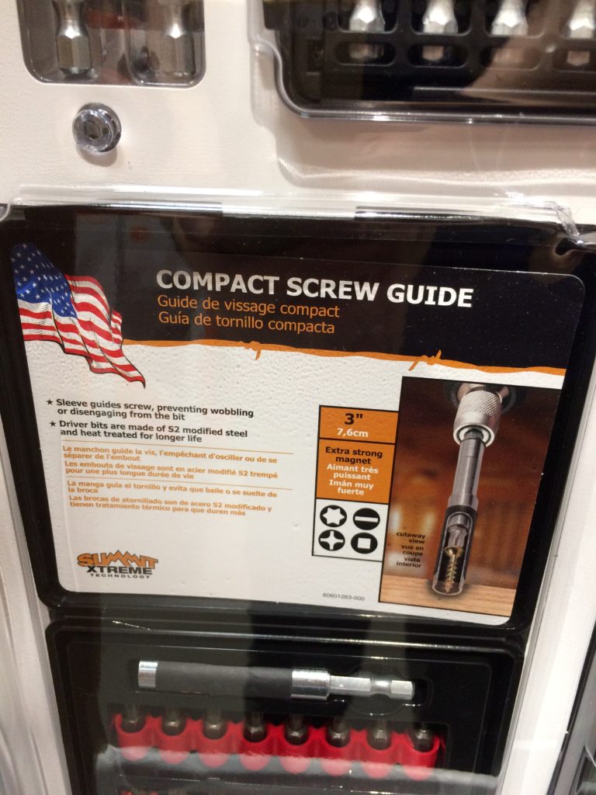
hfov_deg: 48.2
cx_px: 298
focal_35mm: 29
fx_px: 666
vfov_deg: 61.7
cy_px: 398
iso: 160
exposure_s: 1/30
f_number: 2.2
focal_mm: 4.15
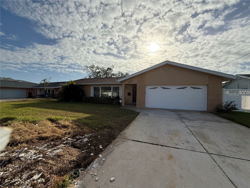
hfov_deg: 102.1
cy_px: 94
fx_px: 101
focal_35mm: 14
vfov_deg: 85.7
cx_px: 125
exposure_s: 1/6173
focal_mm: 2.22
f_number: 2.2
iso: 64
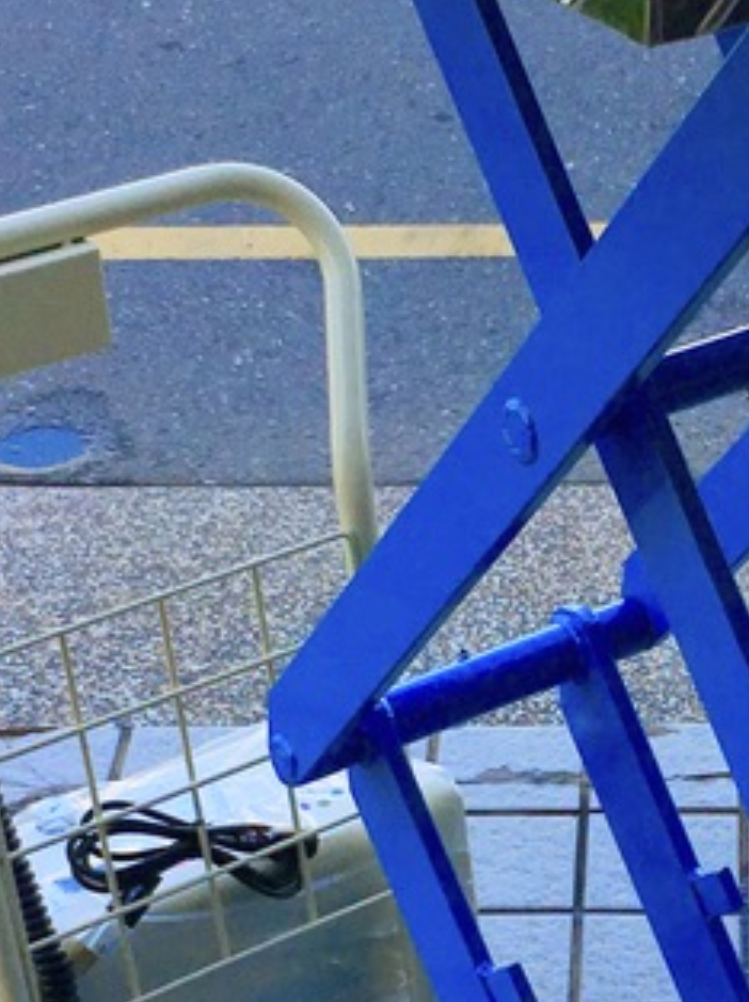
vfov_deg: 20.5
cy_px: 752
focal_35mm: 95
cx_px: 698
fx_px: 2746
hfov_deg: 15.3
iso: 25
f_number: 2.2
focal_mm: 4.15
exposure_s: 1/1637
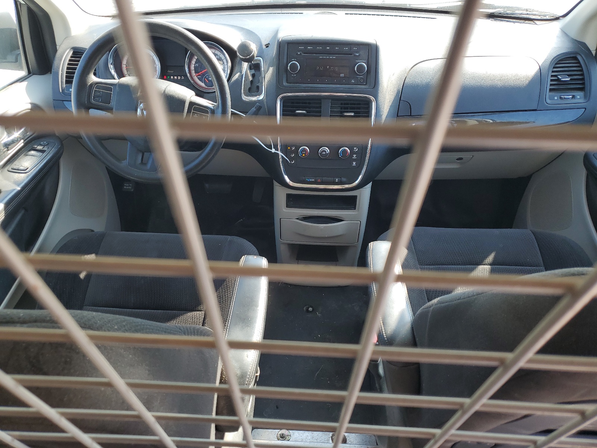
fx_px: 448
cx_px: 298
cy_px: 224
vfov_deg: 53.1
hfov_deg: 67.3
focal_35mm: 26
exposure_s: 1/204
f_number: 1.5
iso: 50
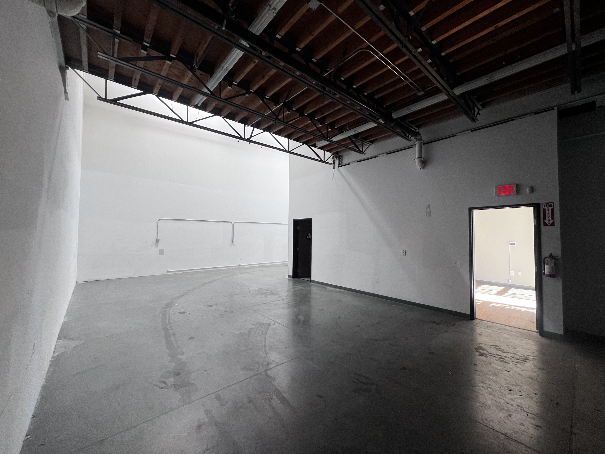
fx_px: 227
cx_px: 302
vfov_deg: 89.9
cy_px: 227
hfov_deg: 106.2
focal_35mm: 13
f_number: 1.8
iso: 100
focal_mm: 1.57
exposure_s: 1/99
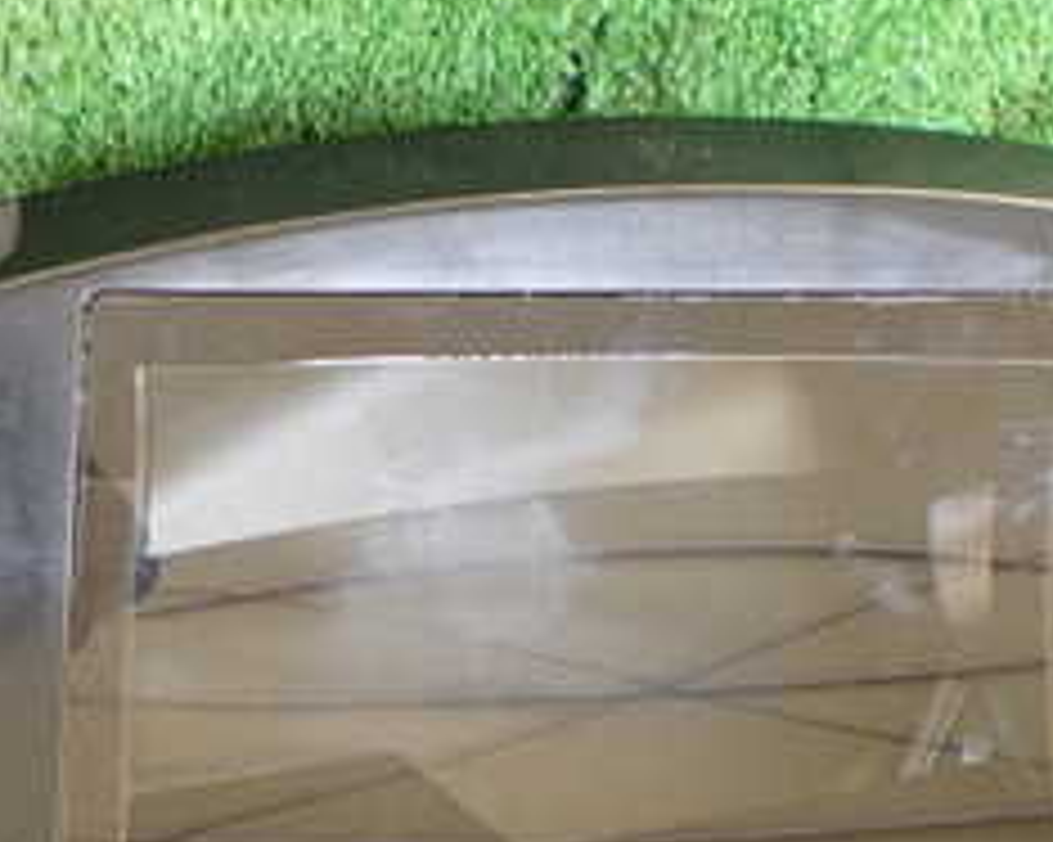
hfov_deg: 25.1
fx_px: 2336
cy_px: 653
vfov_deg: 20.2
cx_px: 261
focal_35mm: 75
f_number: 2.3
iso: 400
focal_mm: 5.4
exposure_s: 1/125
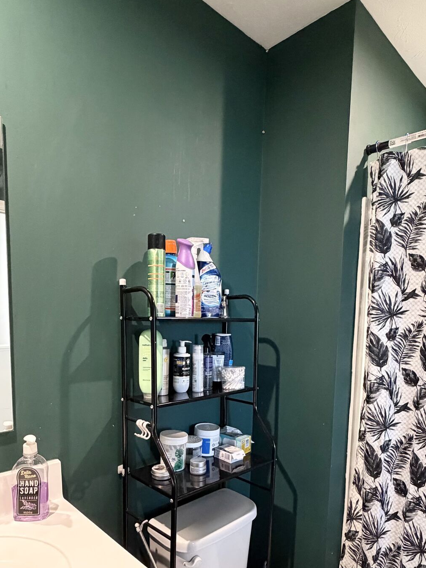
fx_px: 394
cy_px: 355
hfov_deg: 56.8
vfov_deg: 70.4
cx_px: 216
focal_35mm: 24
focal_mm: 2.22
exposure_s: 1/60
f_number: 2.2
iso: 640
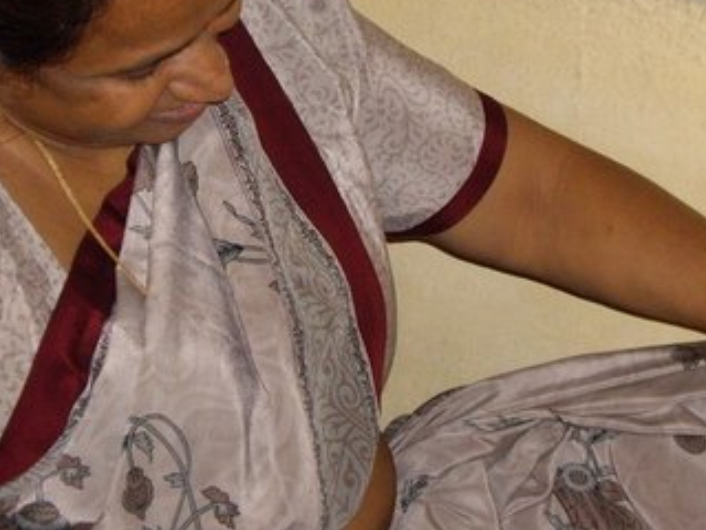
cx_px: 267
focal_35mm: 132
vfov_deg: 11.2
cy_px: 144
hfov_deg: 14.9
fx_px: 2692
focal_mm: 10.7
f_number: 3.6
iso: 200
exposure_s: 1/80
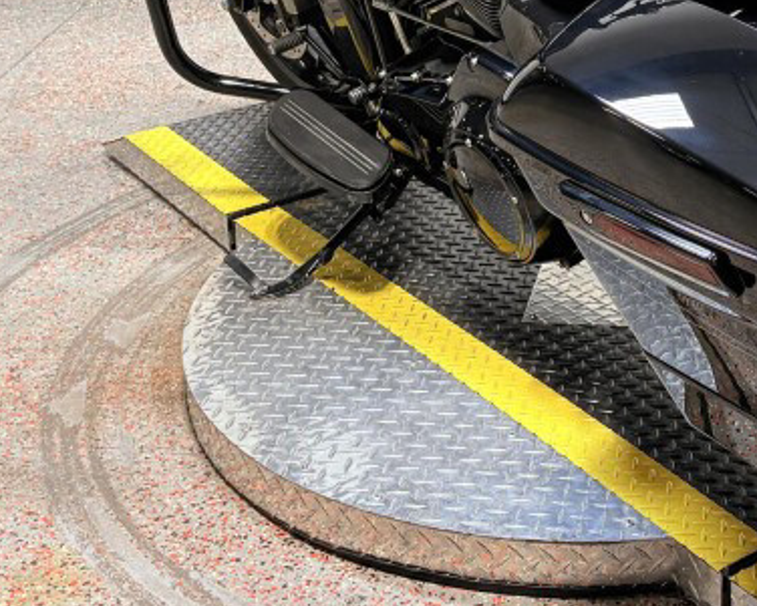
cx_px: 645
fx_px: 1614
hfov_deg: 25.8
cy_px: -58
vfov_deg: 20.3
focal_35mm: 72
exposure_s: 1/120
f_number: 1.6
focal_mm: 5.96
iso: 50
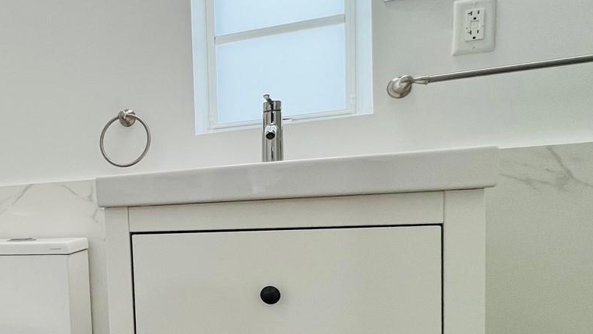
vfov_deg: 39.4
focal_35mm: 29
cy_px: 242
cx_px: 70
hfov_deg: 57.6
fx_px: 456
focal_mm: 1.57
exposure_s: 1/120
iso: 160
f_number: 1.8
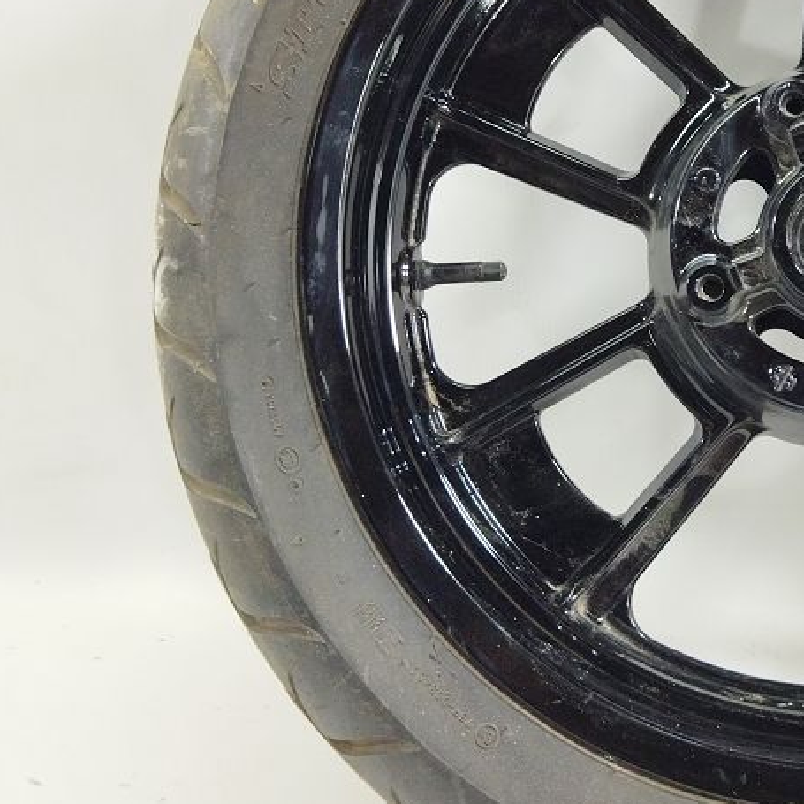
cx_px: 740
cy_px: 210
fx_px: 1655
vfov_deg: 27.0
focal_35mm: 63
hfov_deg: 26.3
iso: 184
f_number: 1.79
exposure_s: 1/100
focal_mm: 4.71
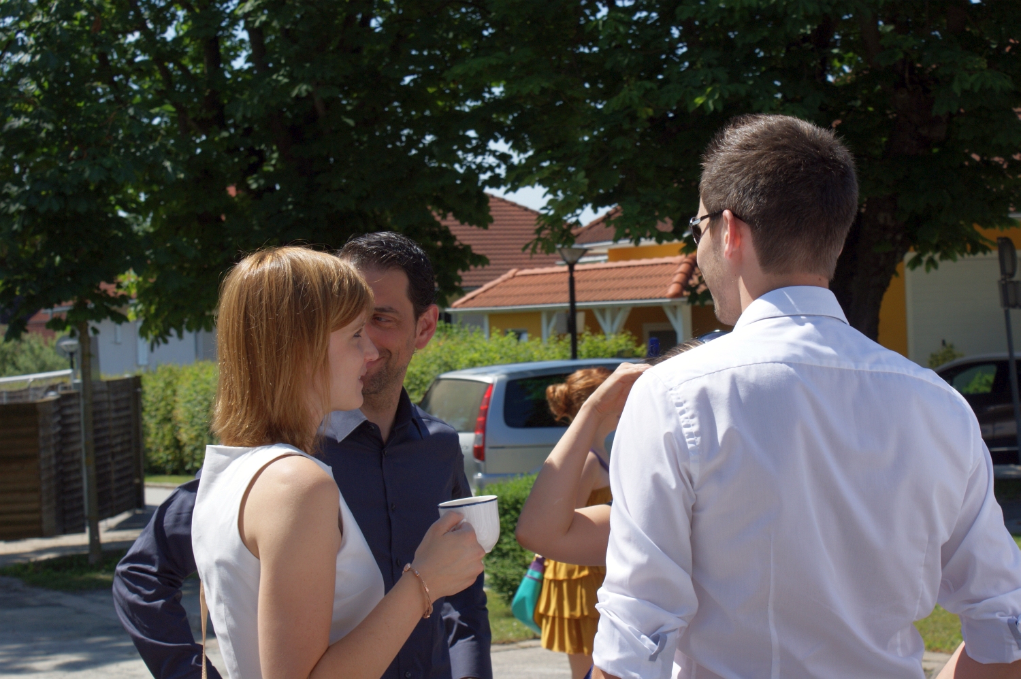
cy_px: 340
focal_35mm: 75
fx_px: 2126
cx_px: 510
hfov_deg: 27.0
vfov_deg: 18.2
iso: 100
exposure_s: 1/250
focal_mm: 50
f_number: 9
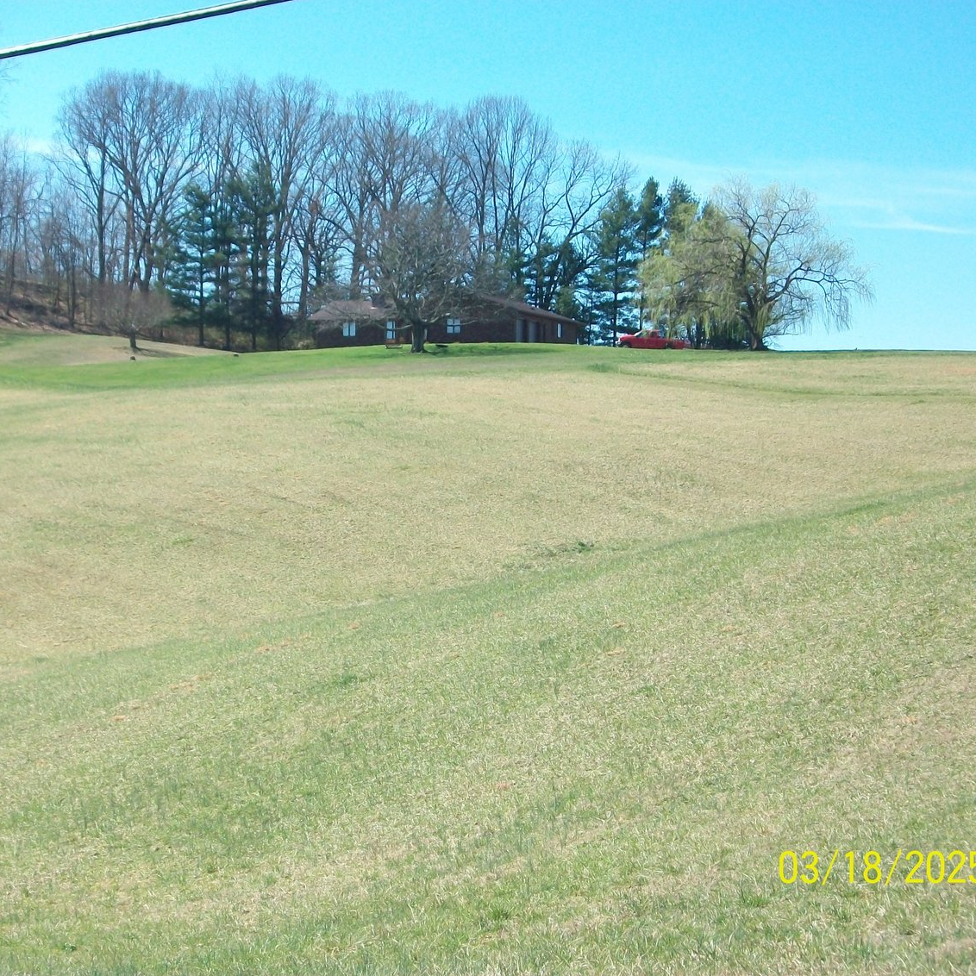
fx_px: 2488
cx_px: 401
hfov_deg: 22.2
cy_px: 488
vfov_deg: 22.2
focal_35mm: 78
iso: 80
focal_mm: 11
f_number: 4.1
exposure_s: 1/400
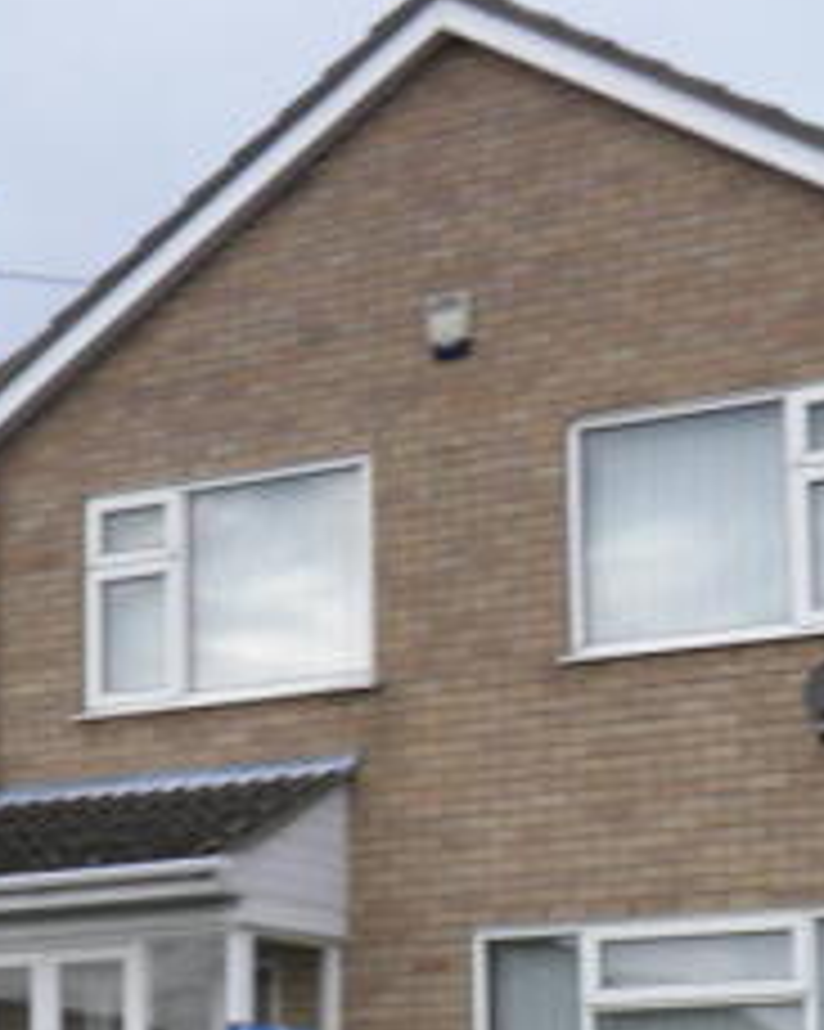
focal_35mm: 87
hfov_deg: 17.6
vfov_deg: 21.5
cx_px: 529
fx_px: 2654
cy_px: 911
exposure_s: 1/30
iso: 50
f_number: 3.1
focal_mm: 6.3
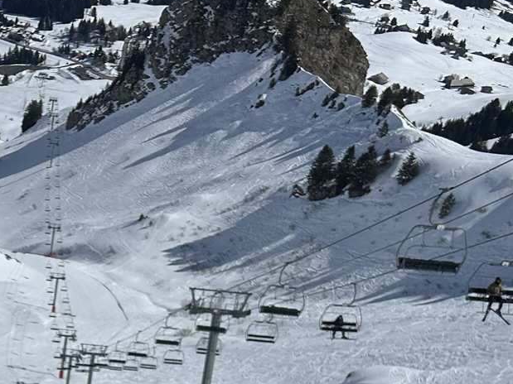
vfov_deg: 16.6
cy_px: 502
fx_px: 1245
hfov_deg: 21.9
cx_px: -62
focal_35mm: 84
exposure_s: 1/16393
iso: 40
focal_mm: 5.7
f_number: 1.5
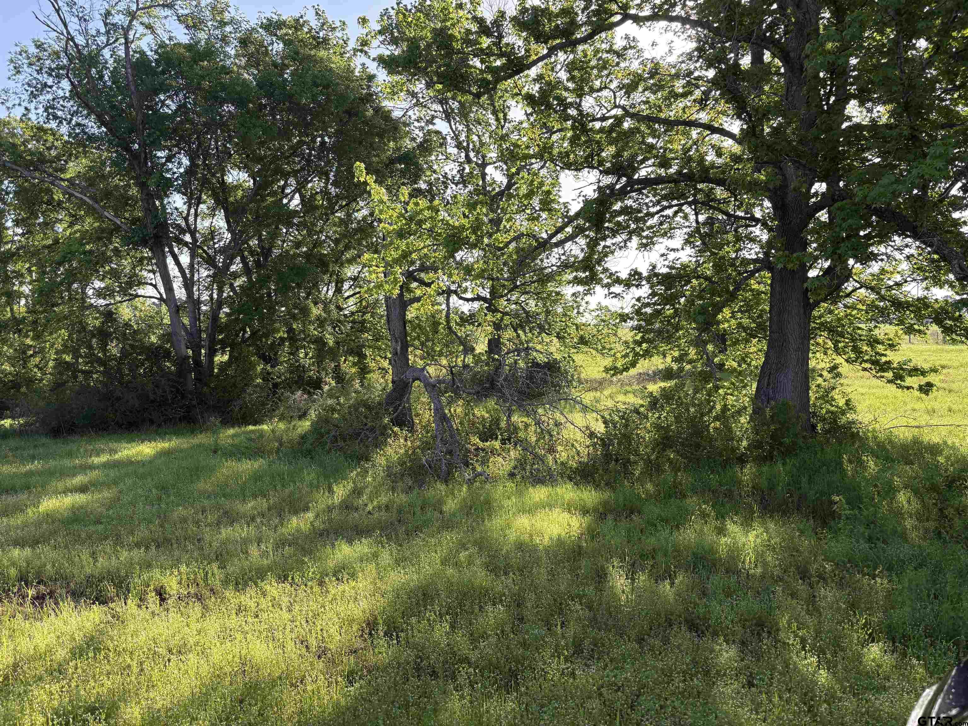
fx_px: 727
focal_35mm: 26
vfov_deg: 53.1
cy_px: 363
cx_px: 484
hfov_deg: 67.3
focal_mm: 5.96
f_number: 1.6
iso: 64
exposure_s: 1/1135
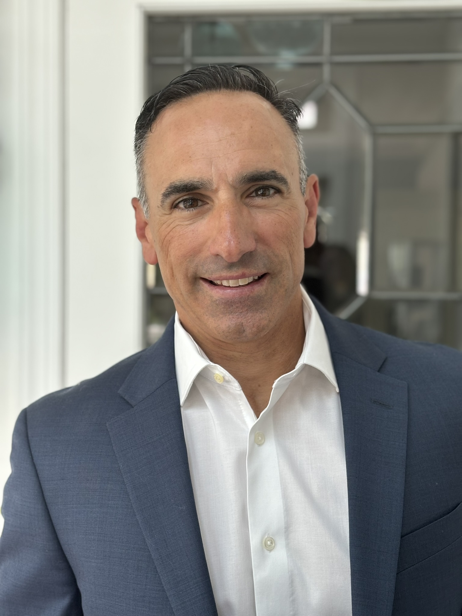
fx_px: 925
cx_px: 231
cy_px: 308
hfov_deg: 28.0
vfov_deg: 36.8
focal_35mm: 52
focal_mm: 5.96
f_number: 1.6
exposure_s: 1/60
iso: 80
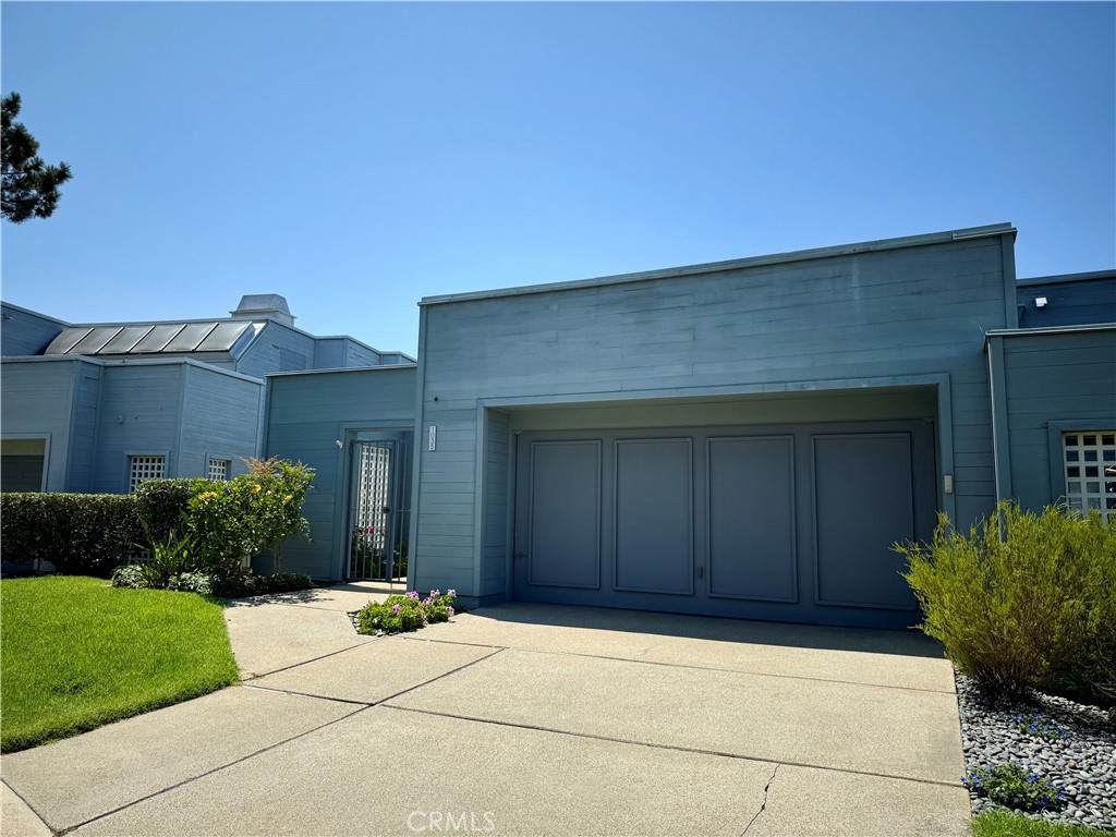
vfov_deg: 56.8
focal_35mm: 24
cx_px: 558
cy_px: 418
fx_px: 774
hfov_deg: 71.6
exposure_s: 1/4673
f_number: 1.78
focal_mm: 6.76
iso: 80
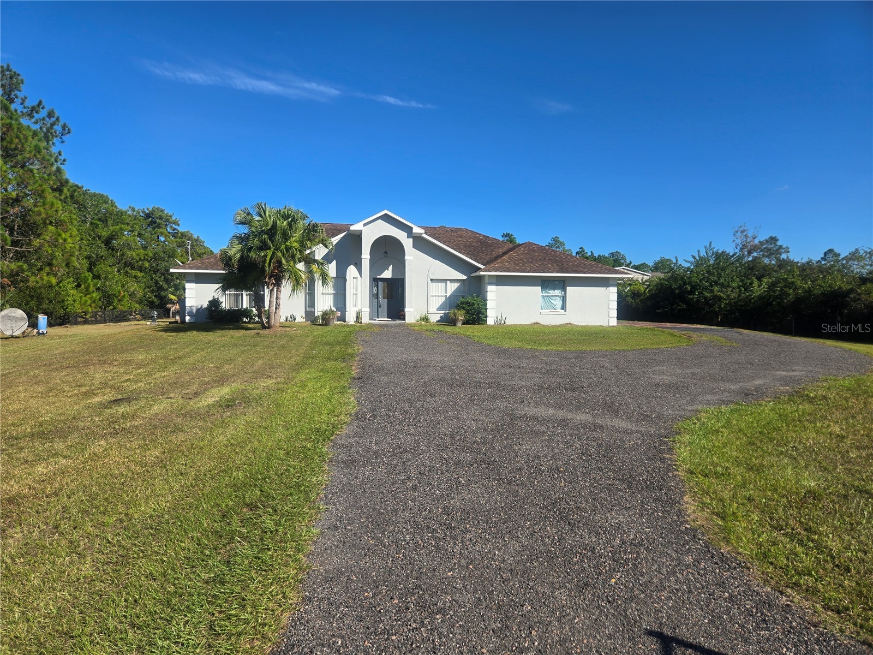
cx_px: 436
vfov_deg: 58.9
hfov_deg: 73.9
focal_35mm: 23
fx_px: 580
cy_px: 328
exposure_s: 1/1983
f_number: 1.8
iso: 25
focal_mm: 5.4
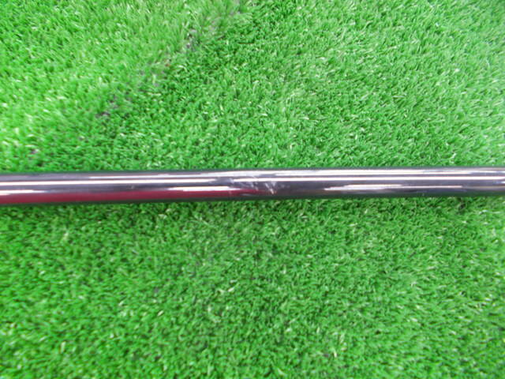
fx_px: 379
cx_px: 252
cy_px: 190
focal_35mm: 26
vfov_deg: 53.1
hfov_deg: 67.3
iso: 200
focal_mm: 4.6
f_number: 3.2
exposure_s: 1/6
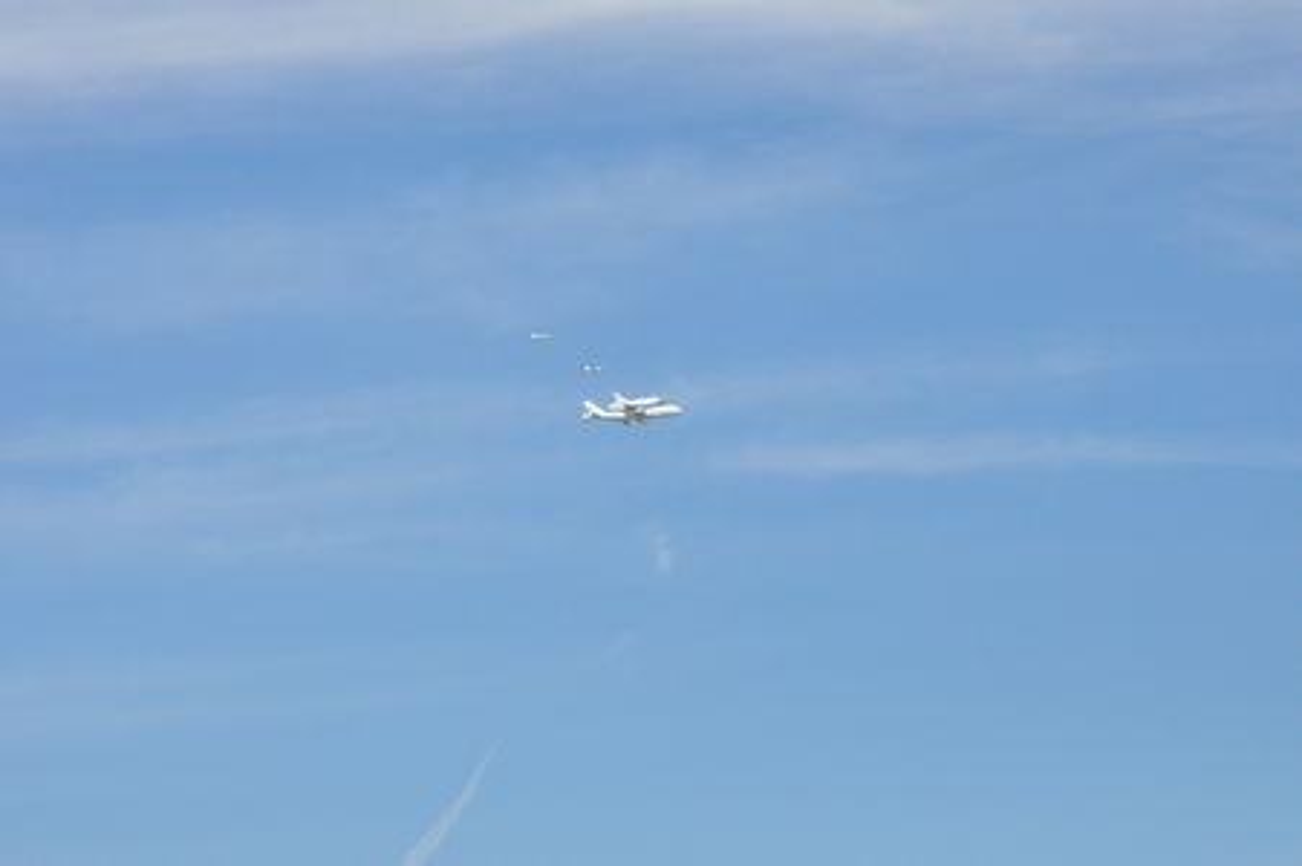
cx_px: 651
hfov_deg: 13.0
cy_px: 433
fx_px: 5692
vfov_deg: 8.7
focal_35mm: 158
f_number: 18
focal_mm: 105
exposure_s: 1/1250
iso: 1600
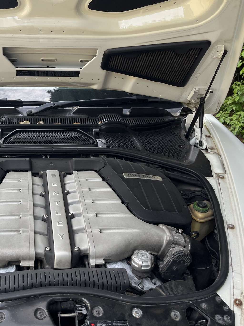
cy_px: 160
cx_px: 44
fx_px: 357
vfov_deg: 49.0
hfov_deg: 36.3
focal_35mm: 38
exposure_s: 1/449
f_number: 1.6
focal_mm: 5.1
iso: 50
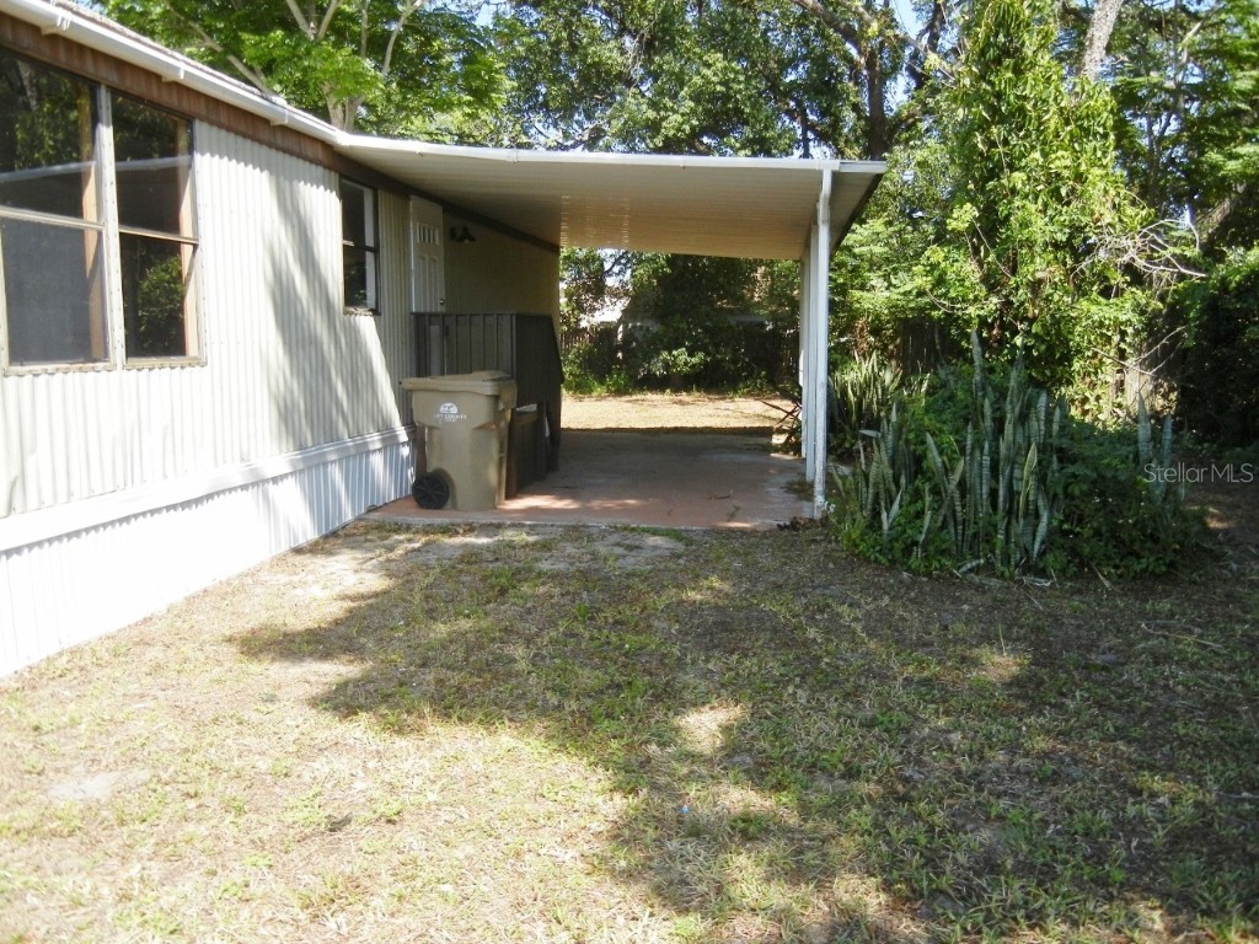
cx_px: 630
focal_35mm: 30
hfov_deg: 60.0
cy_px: 472
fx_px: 1091
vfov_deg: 46.8
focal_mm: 5.4
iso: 160
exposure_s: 1/667
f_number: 3.5
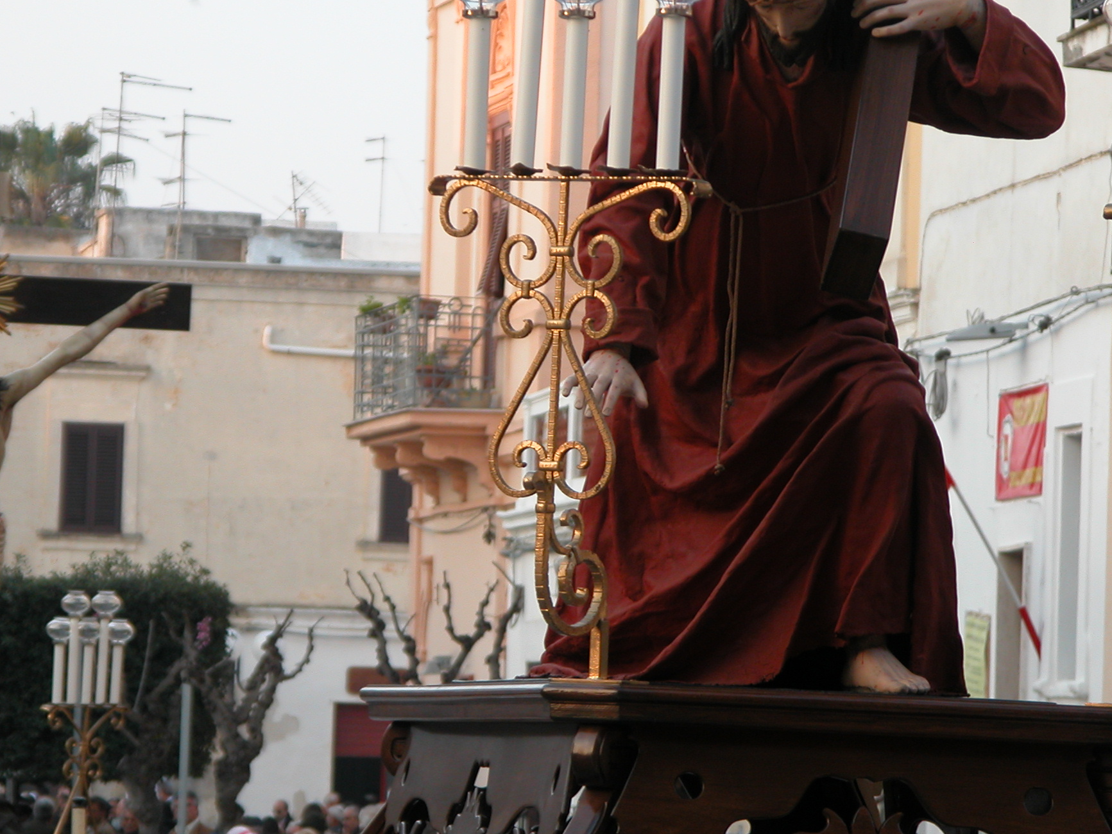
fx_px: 8353
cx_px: 406
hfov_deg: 7.6
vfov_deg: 5.7
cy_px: 341
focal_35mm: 260
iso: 100
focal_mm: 44.7
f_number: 4
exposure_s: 1/60.3
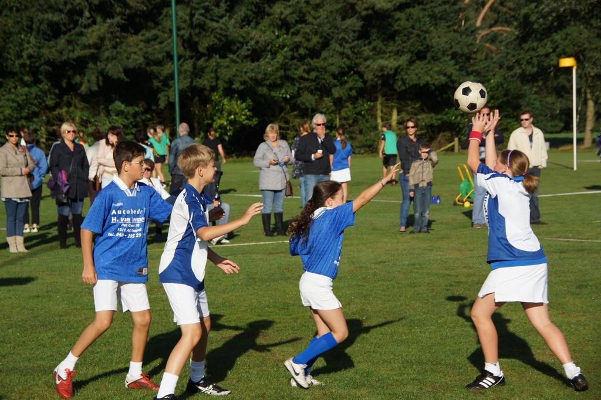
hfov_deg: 19.5
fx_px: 1752
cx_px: 300
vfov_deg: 13.0
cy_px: 200
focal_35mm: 105
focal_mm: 70
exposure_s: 1/500
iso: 100
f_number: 7.1
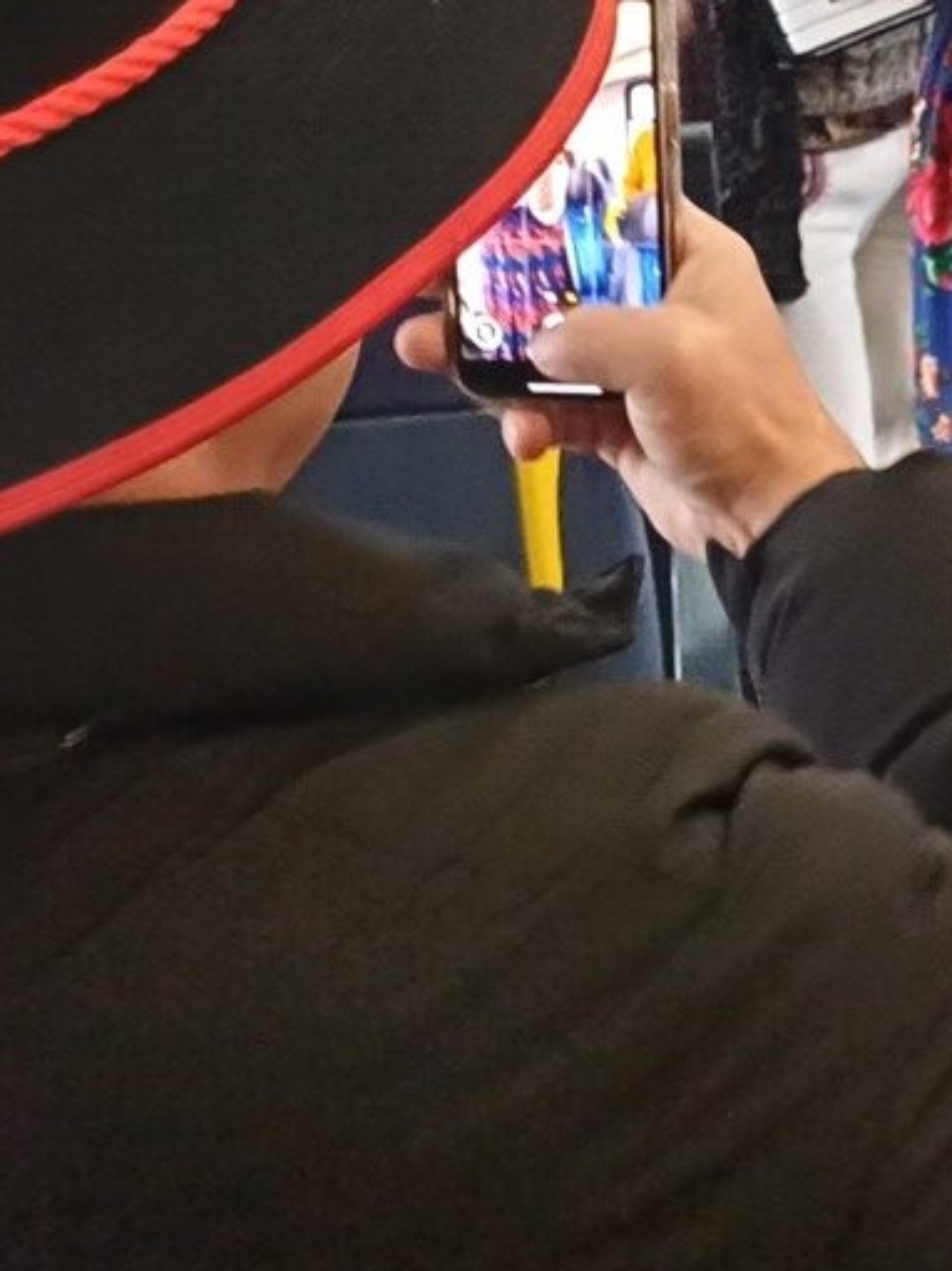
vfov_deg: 20.8
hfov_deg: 14.5
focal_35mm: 94
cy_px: 373
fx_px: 3448
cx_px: 1484
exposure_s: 1/33
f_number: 1.8
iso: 500
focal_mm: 4.65
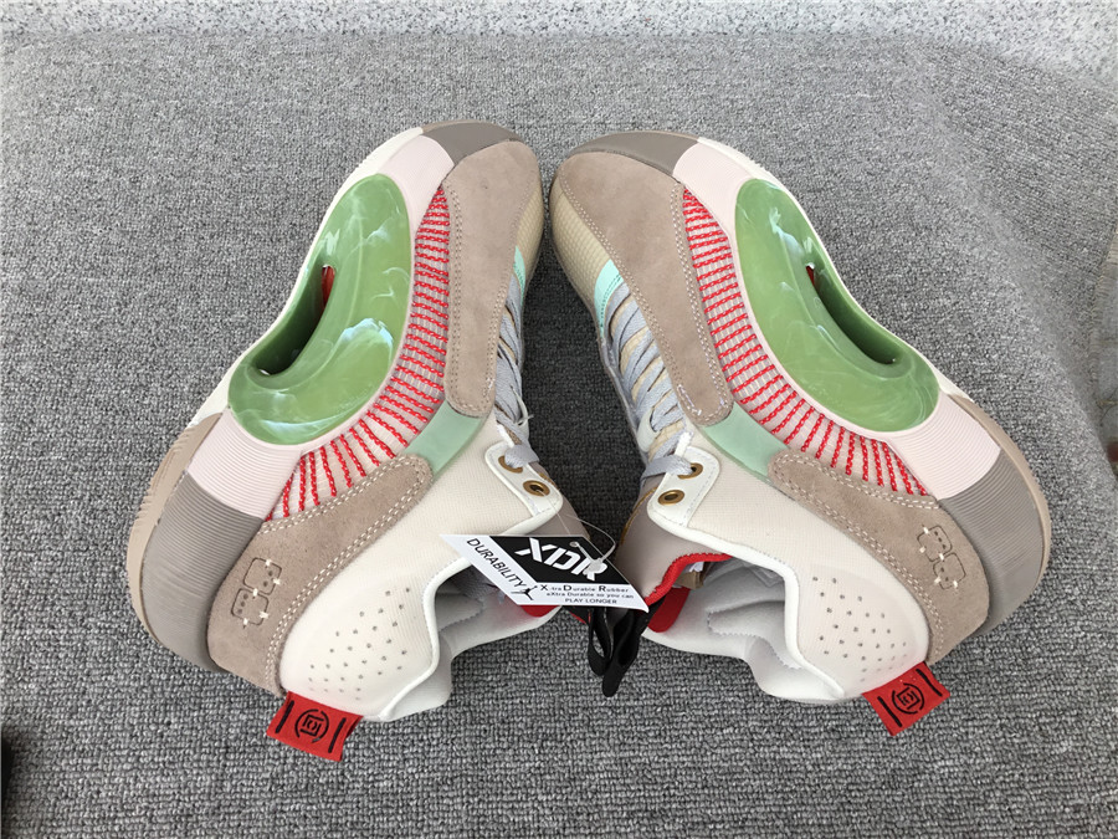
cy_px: 420
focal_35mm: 31
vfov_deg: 45.4
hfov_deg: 58.4
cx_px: 559
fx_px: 1001
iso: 32
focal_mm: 3.3
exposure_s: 1/100
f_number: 2.4
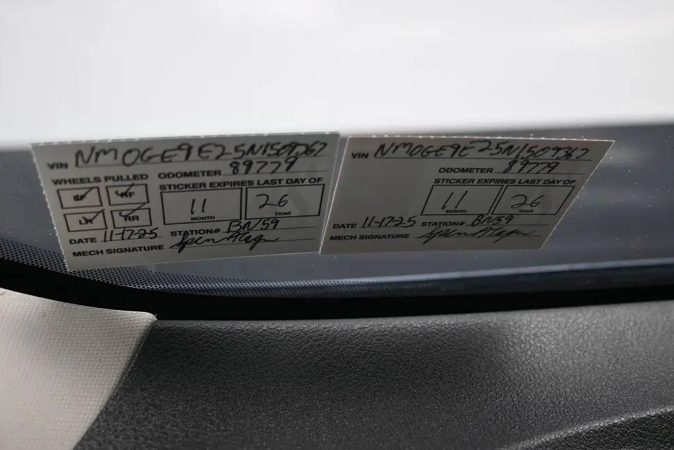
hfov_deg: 50.1
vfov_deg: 34.6
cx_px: 338
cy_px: 222
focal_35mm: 39
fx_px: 721
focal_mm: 25
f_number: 4.2
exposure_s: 1/160
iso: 400
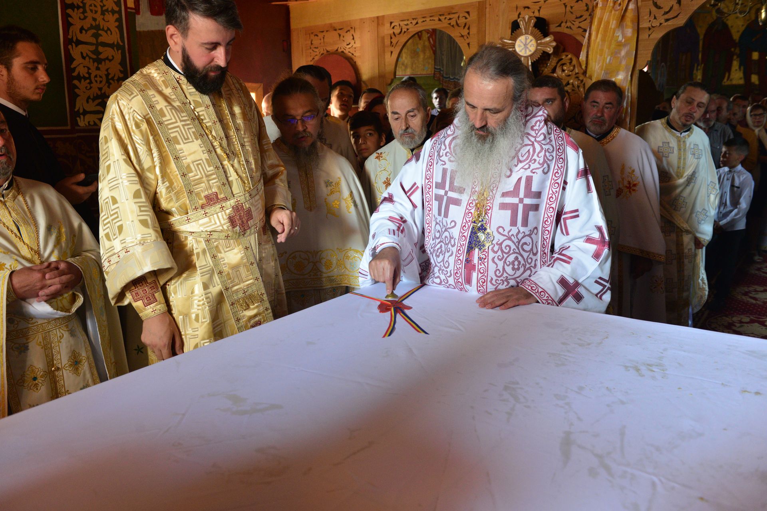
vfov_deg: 42.3
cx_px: 384
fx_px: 661
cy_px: 256
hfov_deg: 60.3
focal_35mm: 31
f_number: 4
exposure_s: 1/80
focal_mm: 31
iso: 2500
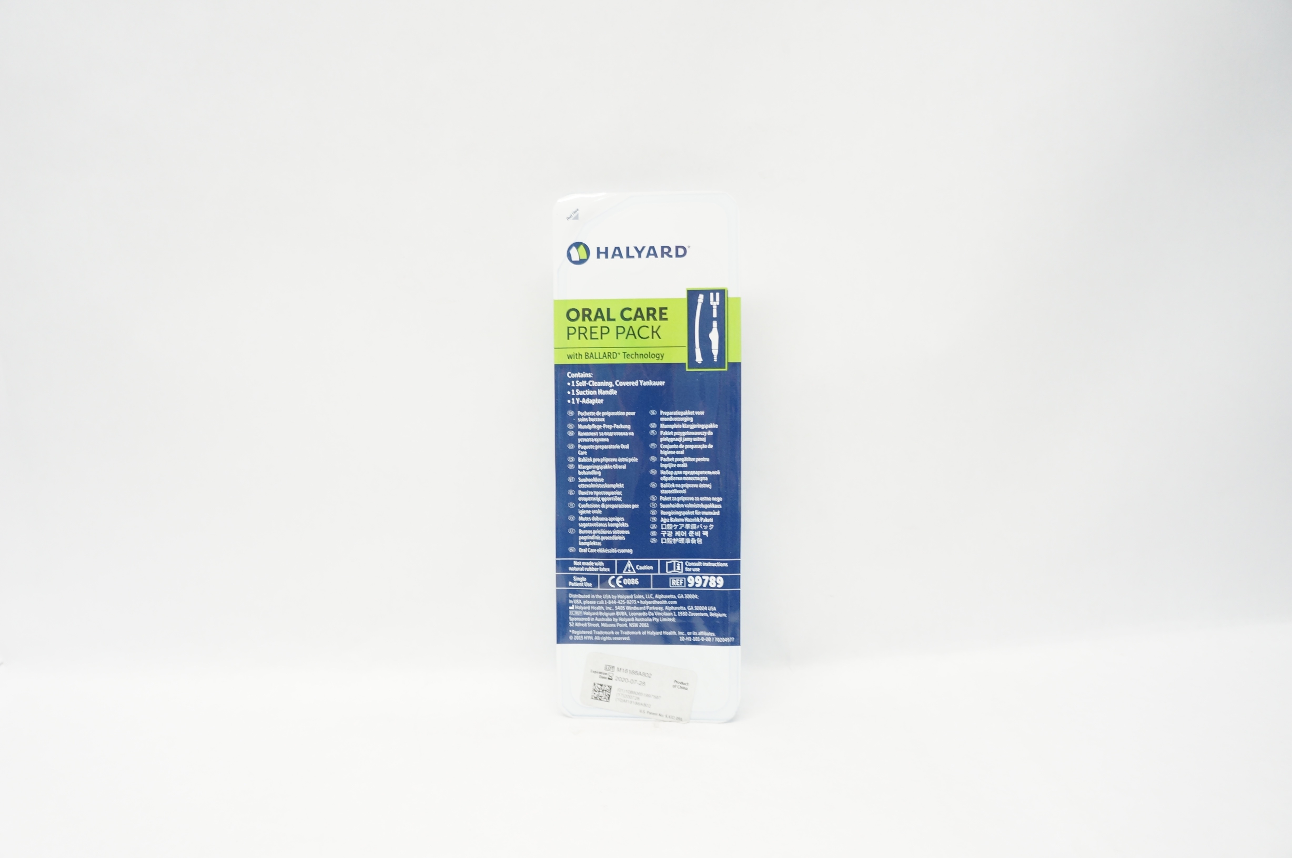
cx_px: 646
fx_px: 968
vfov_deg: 47.8
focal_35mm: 27
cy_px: 429
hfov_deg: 67.4
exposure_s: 1/80
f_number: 3.5
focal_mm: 18
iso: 400
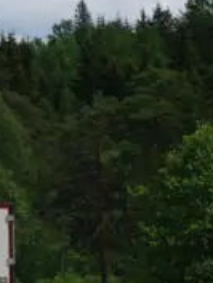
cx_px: -548
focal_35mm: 250
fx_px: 2049
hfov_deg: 5.4
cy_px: 291
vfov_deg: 7.9
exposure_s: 1/125
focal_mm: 30
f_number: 13
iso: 100
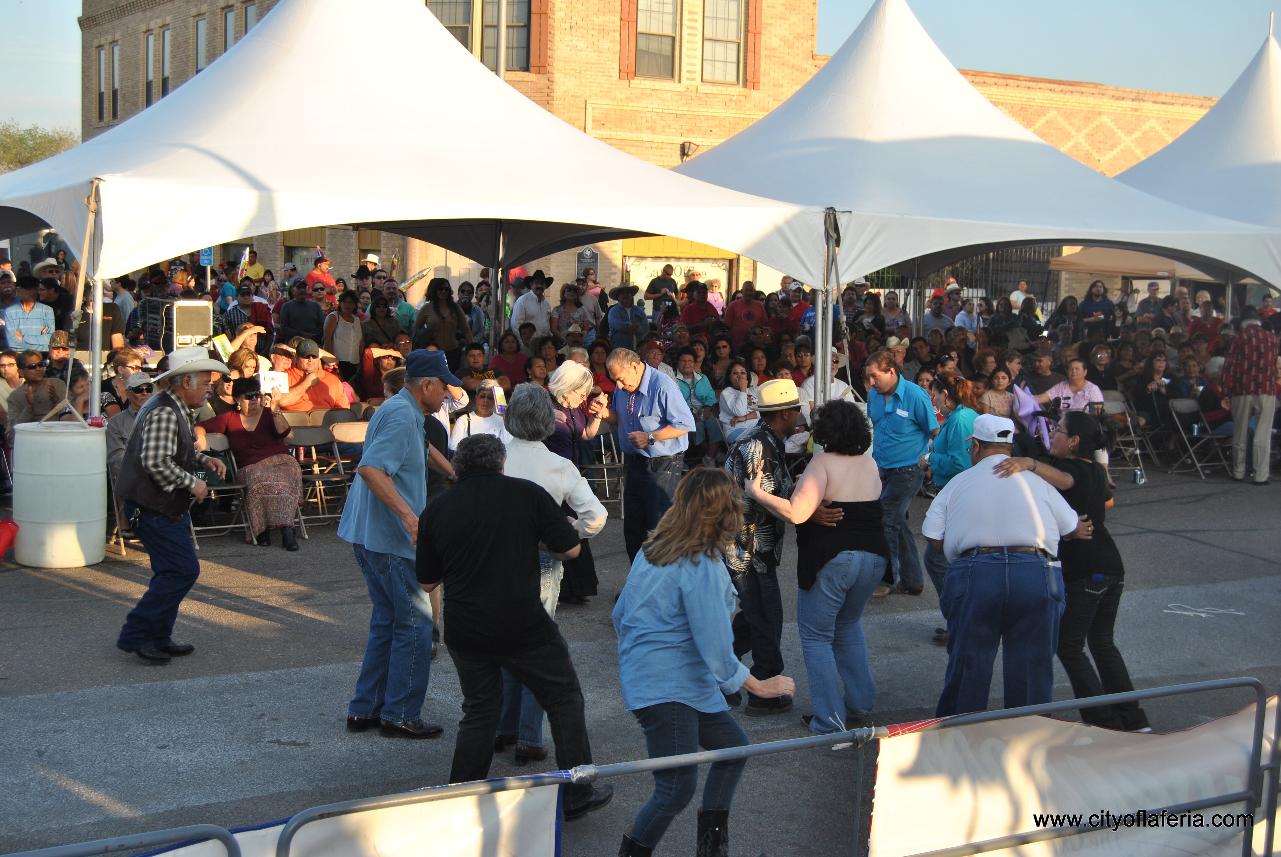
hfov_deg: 41.1
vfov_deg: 28.2
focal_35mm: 48
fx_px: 1710
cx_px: 640
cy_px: 428
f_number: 5.6
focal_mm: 32
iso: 100
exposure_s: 1/200
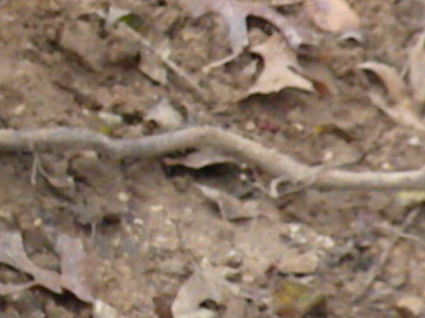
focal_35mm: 789
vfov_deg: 1.9
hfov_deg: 2.5
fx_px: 9685
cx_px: -268
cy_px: -55
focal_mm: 42.1
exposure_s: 1/270
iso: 734
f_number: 5.2
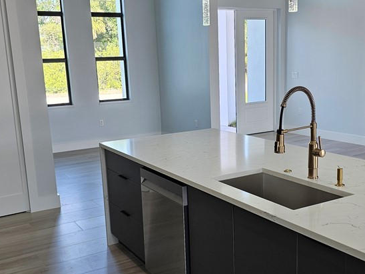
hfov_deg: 43.7
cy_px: 160
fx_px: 453
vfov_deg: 33.5
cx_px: 214
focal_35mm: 43
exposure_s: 1/120
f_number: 1.7
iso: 64
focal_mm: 6.3
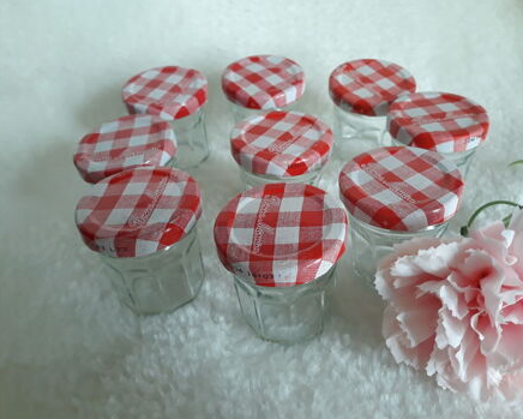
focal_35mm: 29
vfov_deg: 50.0
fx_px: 449
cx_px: 284
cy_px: 205
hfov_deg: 60.3
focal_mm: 3.71
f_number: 1.7
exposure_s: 1/40
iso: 160
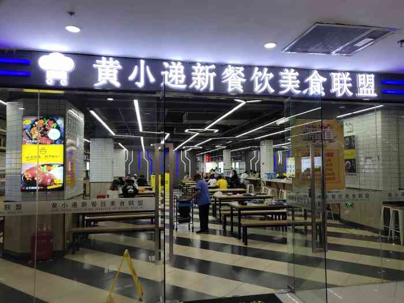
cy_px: 152
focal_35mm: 30
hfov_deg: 60.0
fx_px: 350
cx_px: 202
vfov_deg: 46.8
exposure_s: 1/102
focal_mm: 4.35
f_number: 1.8
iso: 103
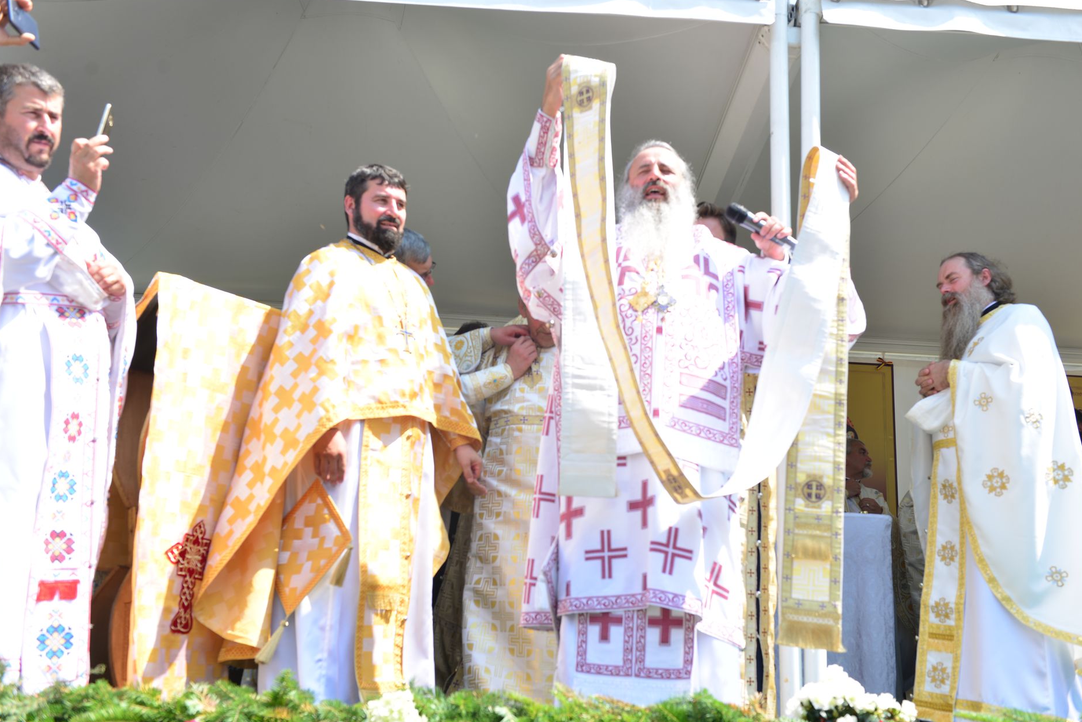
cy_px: 355
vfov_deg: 36.9
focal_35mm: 36
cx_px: 550
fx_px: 1082
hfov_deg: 53.1
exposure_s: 1/160
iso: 100
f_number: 4.5
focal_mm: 35
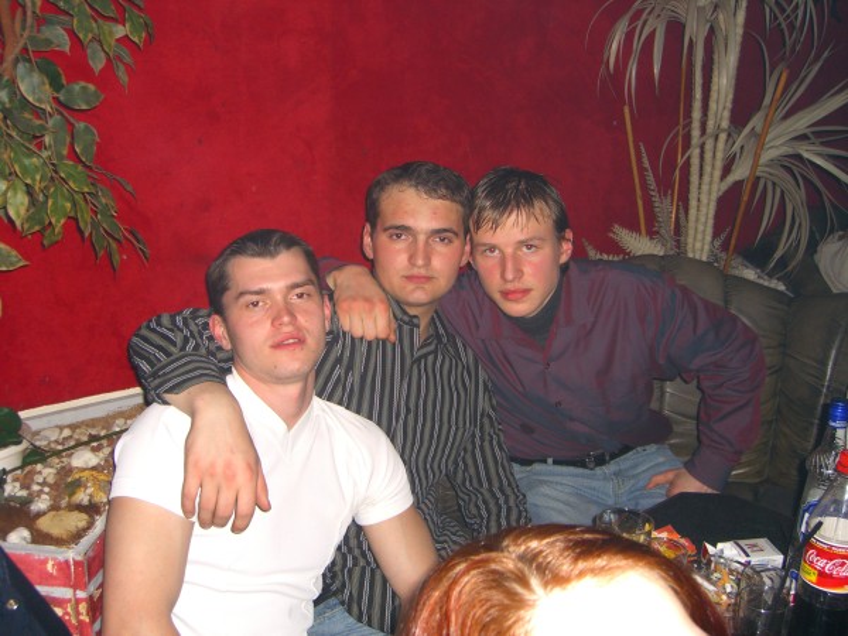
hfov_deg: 49.0
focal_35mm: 38
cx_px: 424
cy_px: 318
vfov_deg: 37.7
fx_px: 931
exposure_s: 1/60
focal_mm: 7.9
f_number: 2.8
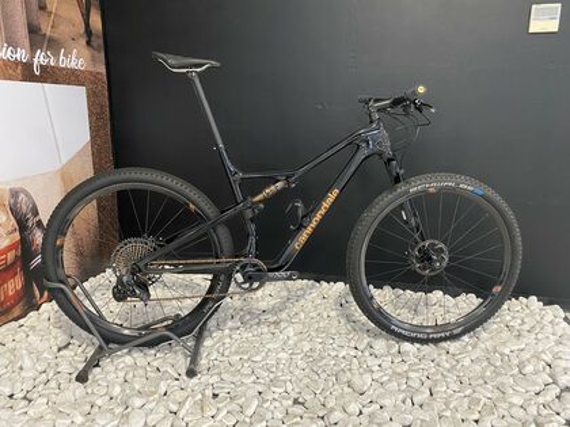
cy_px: 214
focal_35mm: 26
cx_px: 285
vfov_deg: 53.1
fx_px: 428
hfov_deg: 67.3
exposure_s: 1/50
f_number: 1.8
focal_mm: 4.25
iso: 320
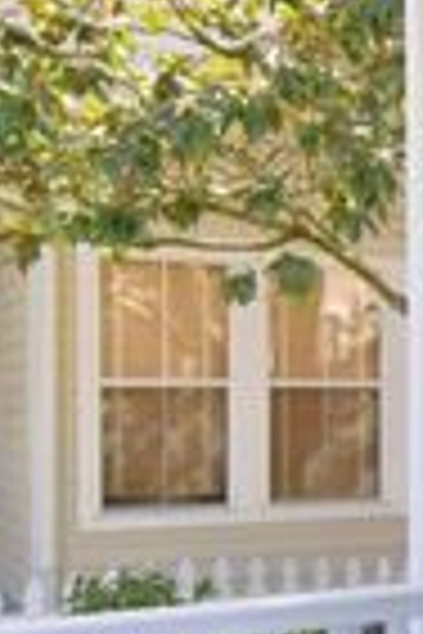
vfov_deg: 26.8
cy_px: 425
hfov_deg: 14.4
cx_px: 898
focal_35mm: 75
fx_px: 1322
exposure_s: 1/400
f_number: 4.5
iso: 200
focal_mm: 10
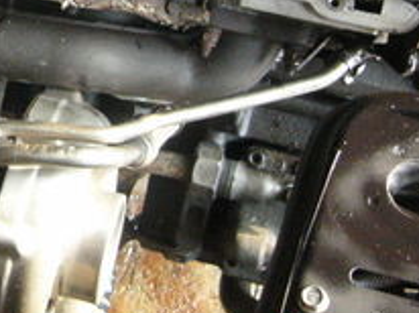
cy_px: -33
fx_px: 1318
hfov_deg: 17.0
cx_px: -120
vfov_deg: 13.3
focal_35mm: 109
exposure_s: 1/30
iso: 400
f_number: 2.8
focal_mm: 5.8
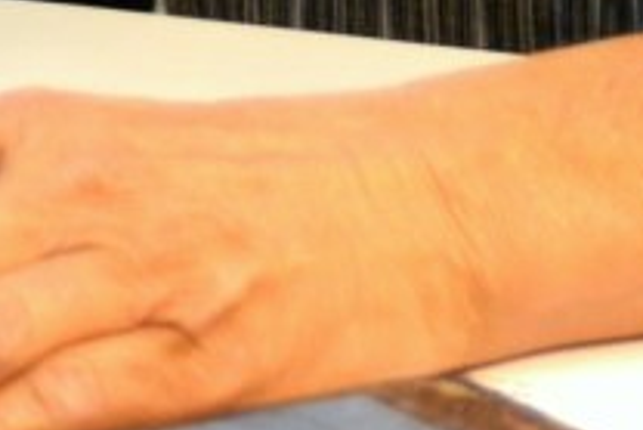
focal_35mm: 699
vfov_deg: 2.0
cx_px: 68
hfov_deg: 2.9
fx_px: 12493
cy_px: -937
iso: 450
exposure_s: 1/60
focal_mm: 60
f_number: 4.8
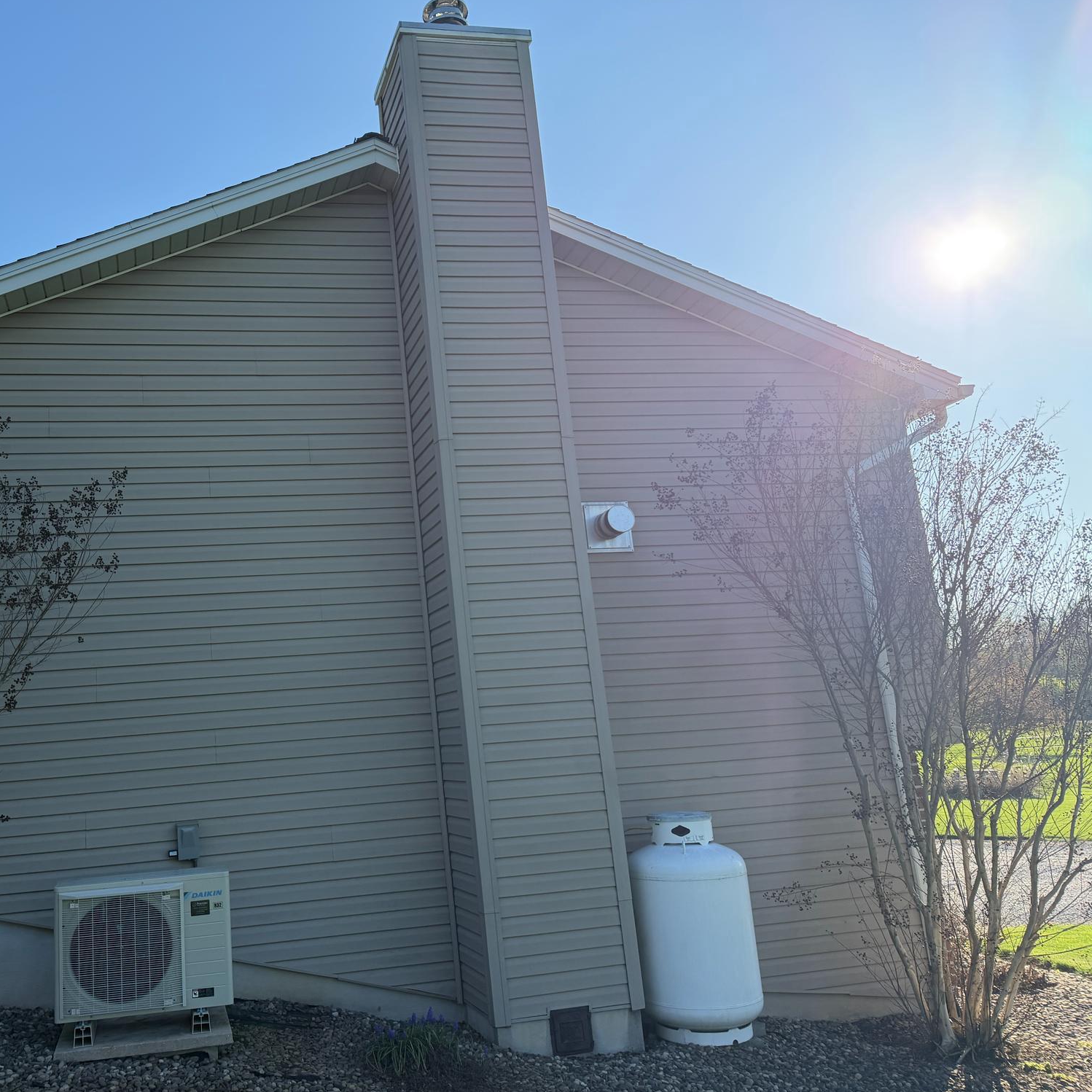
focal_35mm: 29
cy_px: 539
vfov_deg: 55.6
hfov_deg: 54.3
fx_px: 1035
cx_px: 348
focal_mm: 6.76
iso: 100
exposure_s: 1/2445
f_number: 1.78
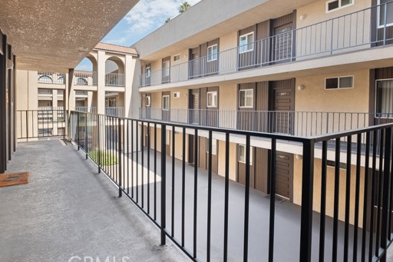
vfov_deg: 61.6
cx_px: 181
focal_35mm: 20
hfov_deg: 83.8
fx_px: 218
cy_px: 110
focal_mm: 10.5
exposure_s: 1/12
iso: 200
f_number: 9
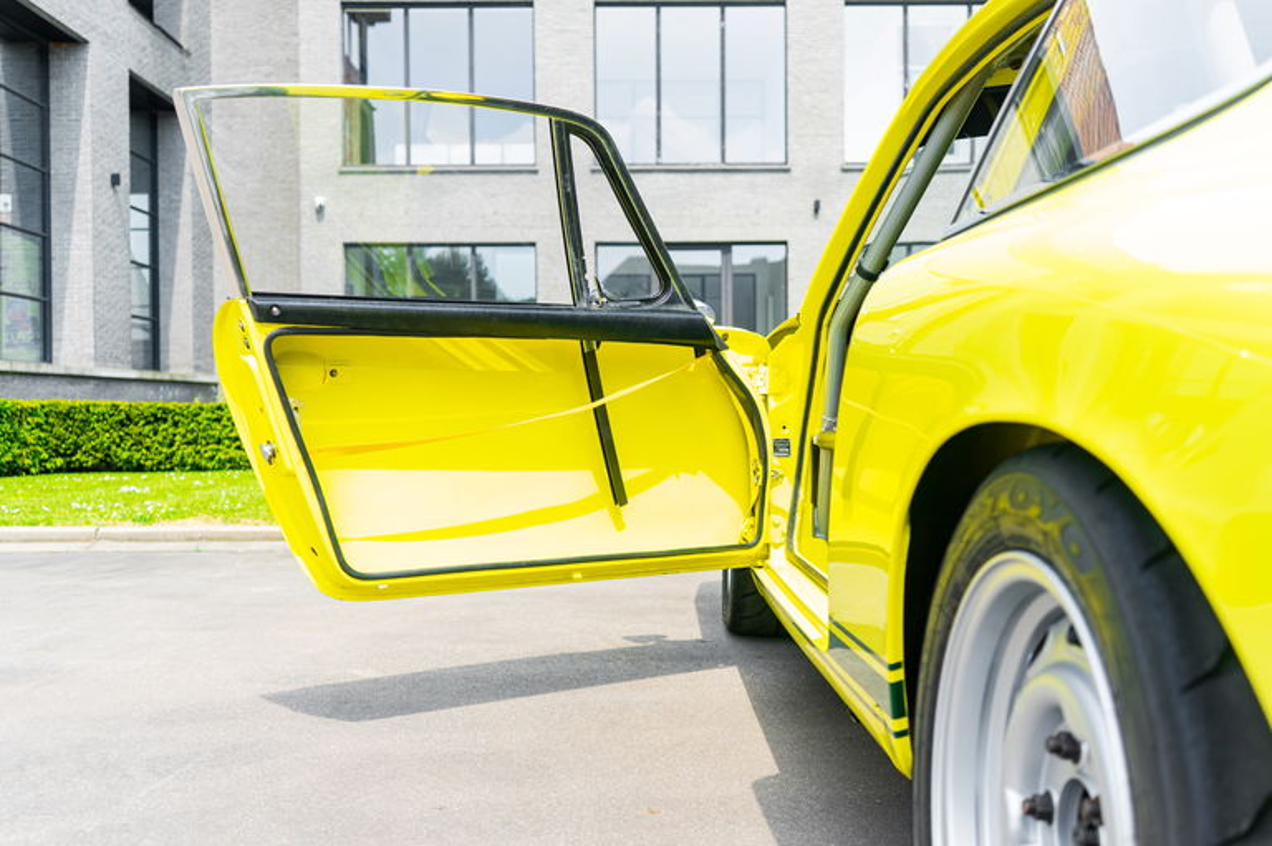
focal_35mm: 31
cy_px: 423
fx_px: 1095
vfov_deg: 42.3
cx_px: 636
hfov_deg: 60.3
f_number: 4
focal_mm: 31
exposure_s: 1/100
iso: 50
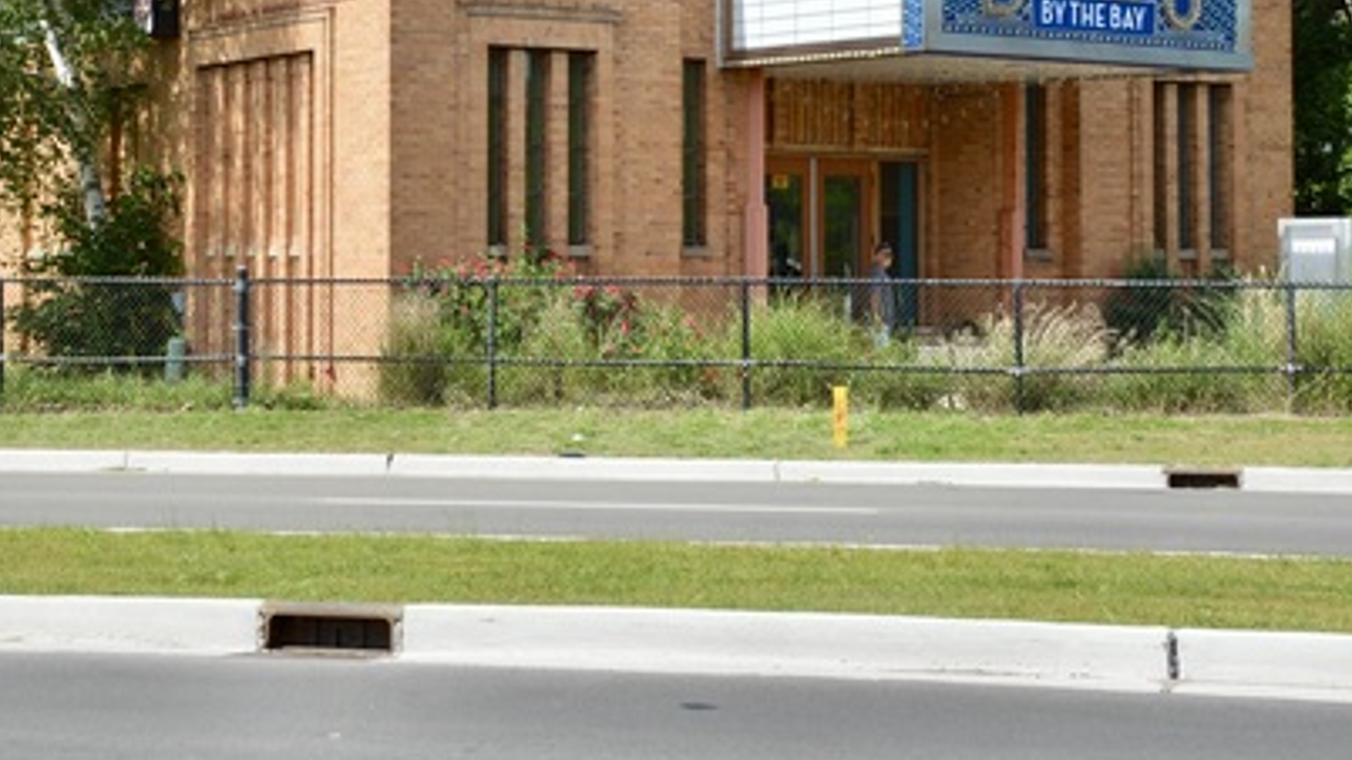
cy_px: 106
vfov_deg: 15.9
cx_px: 555
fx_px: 2688
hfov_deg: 28.2
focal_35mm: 75
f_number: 7.1
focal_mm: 30
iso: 100
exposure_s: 1/250
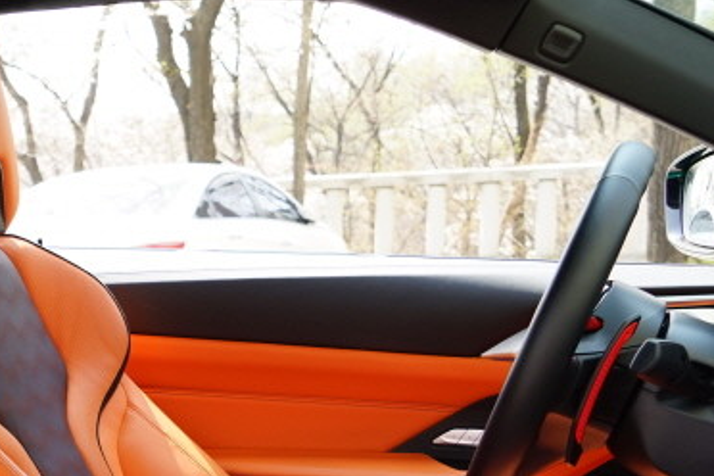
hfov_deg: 28.0
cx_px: -54
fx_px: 1309
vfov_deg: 20.0
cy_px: 471
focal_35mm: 66
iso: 100
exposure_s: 1/60
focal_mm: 24
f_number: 4.5
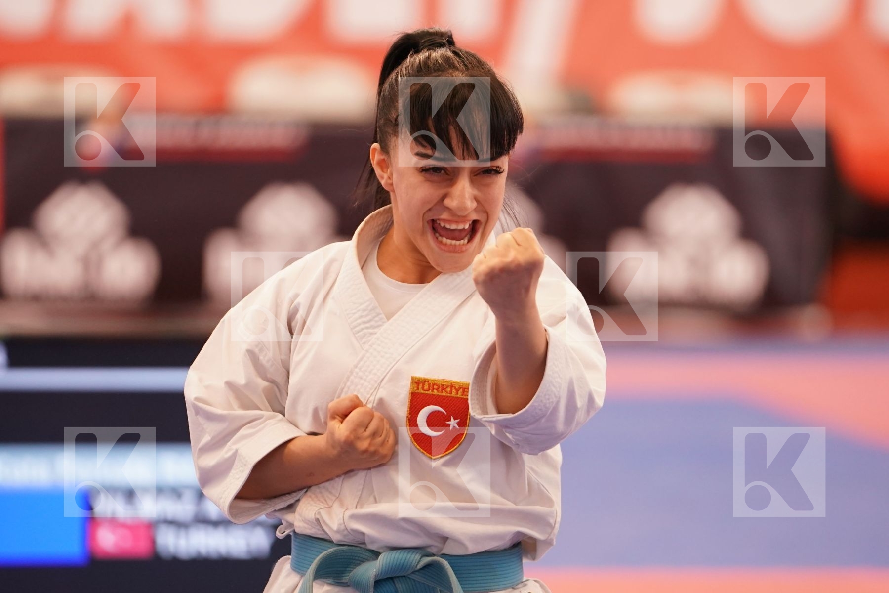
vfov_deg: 4.6
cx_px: 444
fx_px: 7408
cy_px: 296
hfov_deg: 6.9
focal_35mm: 300
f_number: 2.8
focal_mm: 200
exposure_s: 1/500
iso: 1600
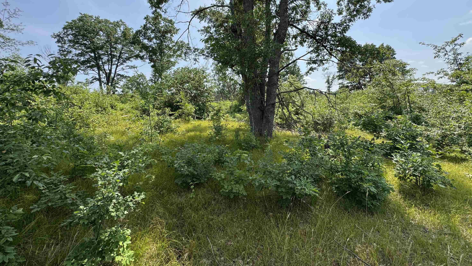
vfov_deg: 65.6
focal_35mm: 16
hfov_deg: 99.4
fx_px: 200
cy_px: 93
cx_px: 239
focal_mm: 2.22
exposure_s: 1/858
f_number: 2.2
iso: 40
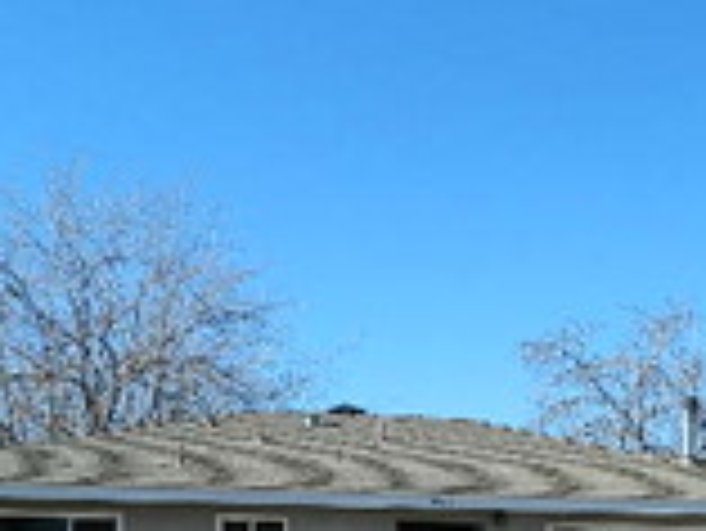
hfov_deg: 34.5
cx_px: 490
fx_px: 1123
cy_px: 562
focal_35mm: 55
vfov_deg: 25.0
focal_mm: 4.5
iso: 80
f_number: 3.1
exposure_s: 1/800
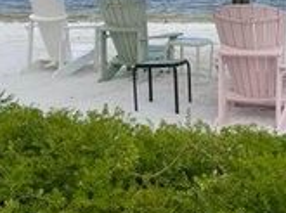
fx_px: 651
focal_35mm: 79
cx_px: 222
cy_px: -49
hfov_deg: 24.4
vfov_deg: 17.6
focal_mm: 4.2
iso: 32
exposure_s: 1/4292
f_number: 1.6
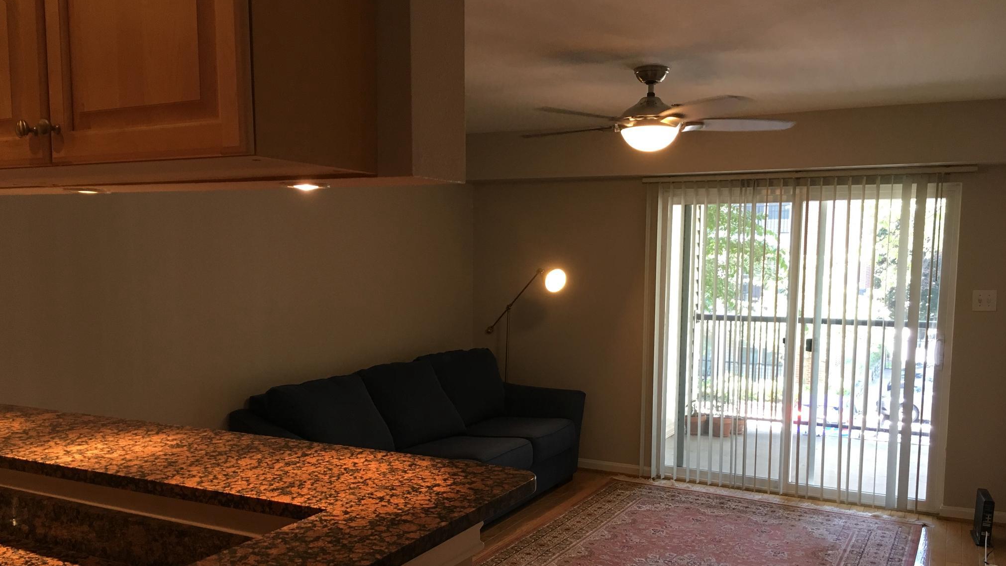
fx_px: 854
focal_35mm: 32
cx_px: 502
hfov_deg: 61.0
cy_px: 346
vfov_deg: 36.5
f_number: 2.2
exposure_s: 1/30
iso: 100
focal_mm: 4.15
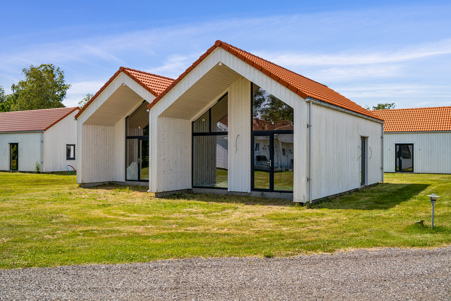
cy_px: 150
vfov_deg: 38.9
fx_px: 426
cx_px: 226
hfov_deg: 55.8
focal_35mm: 34
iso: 320
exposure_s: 1/2500
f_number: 4
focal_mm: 34
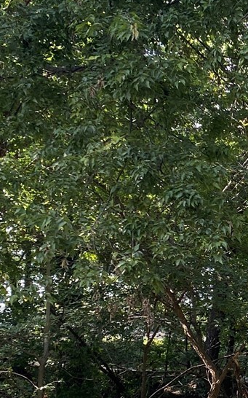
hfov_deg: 13.0
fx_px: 1050
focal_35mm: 97
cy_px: 259
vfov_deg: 21.4
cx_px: 337
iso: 32
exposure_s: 1/195
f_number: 1.8
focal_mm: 4.25
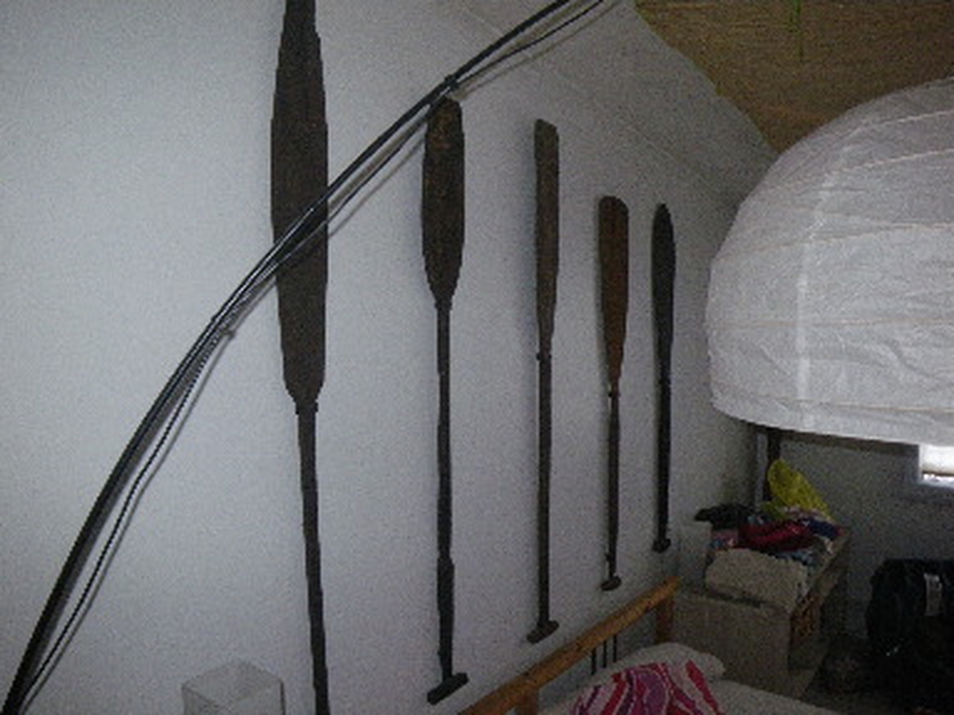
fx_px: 772
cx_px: 477
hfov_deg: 63.4
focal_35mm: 28
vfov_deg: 49.7
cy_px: 358
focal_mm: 5
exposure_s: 1/50
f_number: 3.5
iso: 400
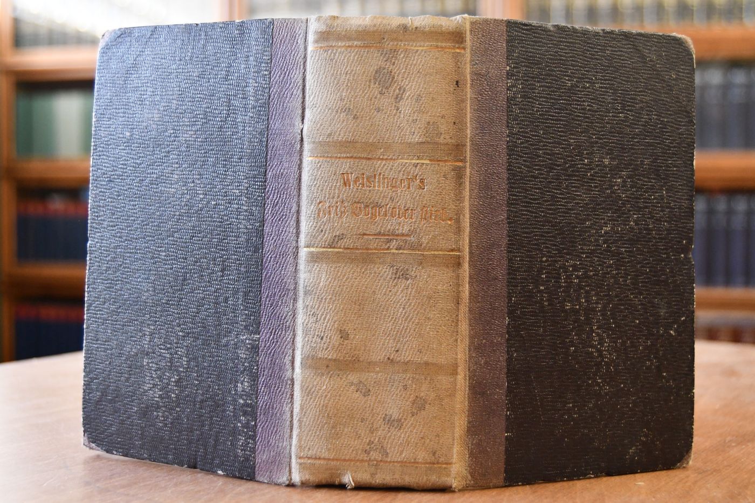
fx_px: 944
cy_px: 252
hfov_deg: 43.6
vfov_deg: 29.9
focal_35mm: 45
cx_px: 378
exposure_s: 1/125
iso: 2200
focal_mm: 30
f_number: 4.2
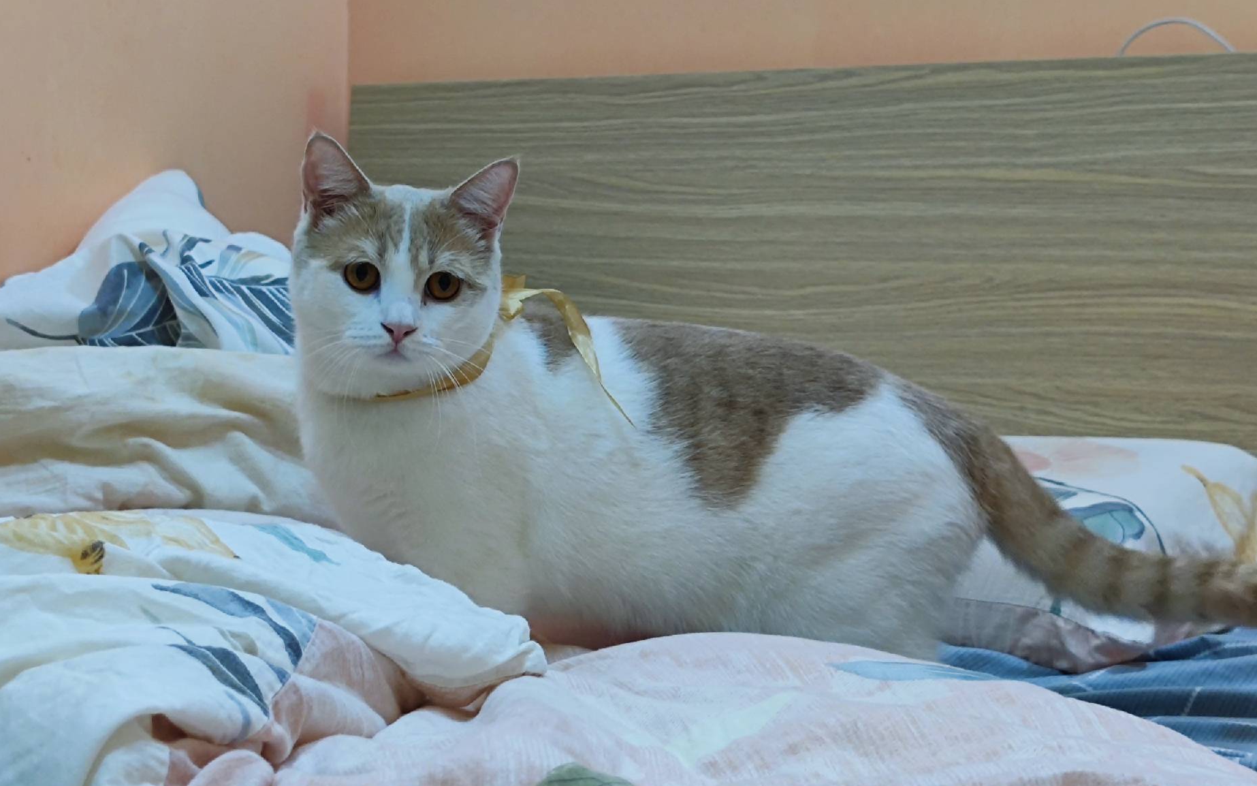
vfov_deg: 19.1
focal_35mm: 68
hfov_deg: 30.2
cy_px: 352
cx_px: 628
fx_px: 2330
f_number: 1.6
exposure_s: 1/50
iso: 570
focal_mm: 5.58
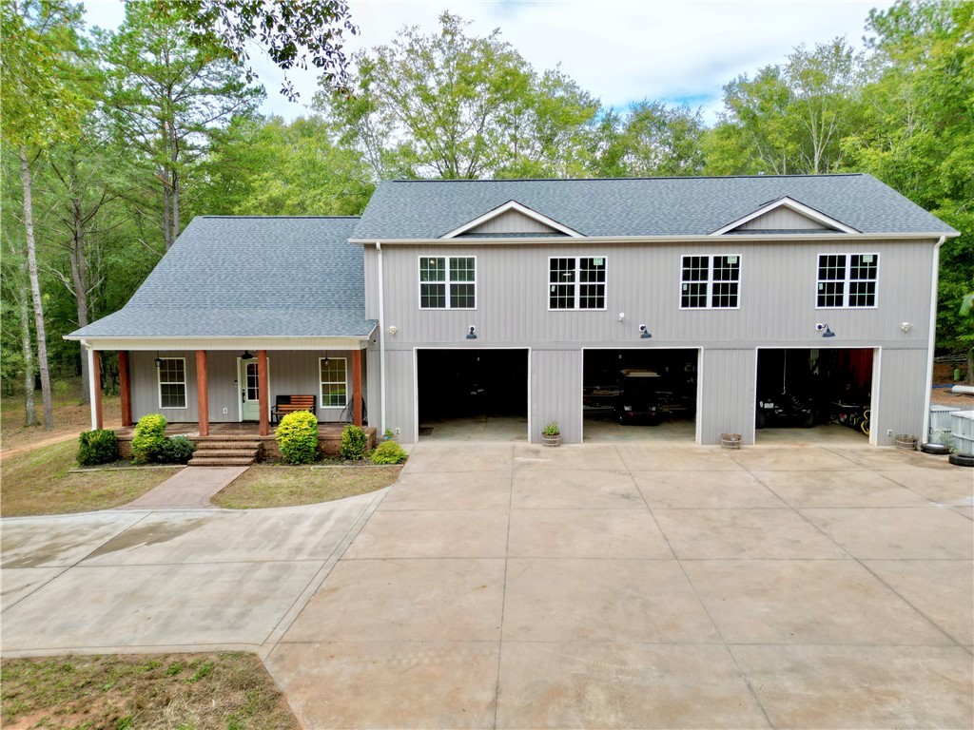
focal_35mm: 24
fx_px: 675
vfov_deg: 56.8
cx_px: 487
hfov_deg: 71.6
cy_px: 365
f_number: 1.7
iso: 200
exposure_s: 1/1600
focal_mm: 6.72
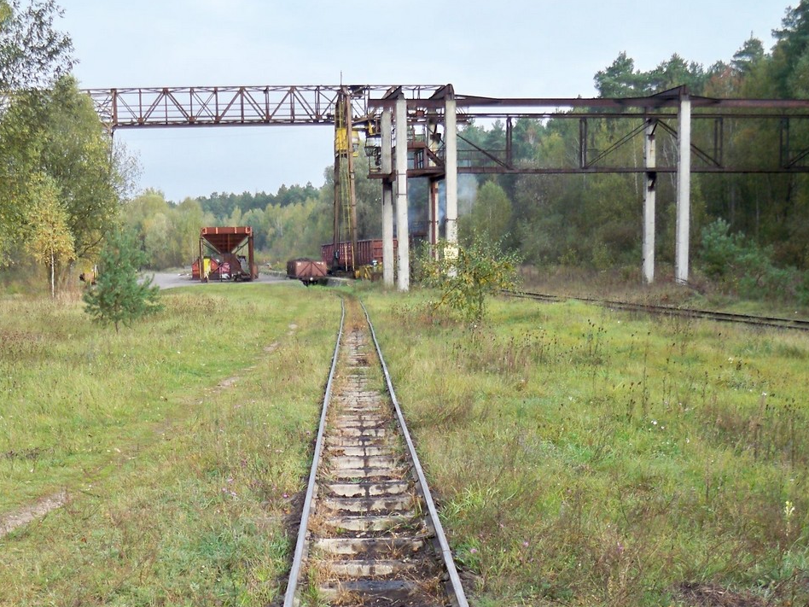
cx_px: 317
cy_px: 453
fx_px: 1309
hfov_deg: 34.2
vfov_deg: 25.8
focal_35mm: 56
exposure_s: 1/250
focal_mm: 6.3
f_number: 3.1
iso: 80
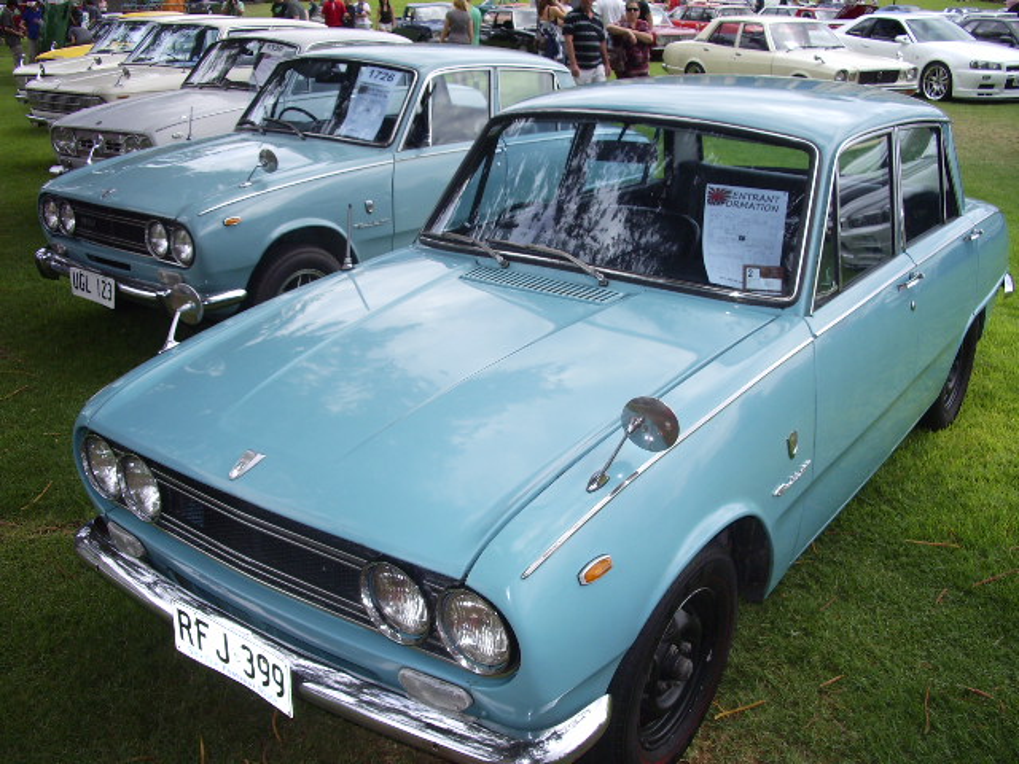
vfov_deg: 40.7
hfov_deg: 52.6
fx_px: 1030
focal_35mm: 35
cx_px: 510
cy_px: 382
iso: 80
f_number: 4.3
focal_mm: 5.8
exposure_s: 1/200
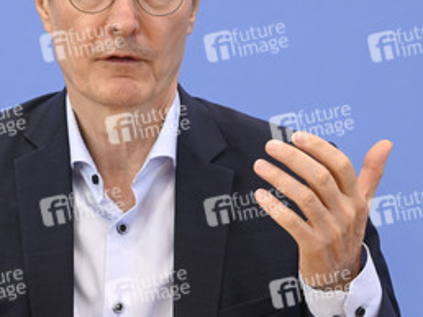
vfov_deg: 7.1
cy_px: 84
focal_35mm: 210
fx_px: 2564
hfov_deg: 9.4
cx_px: 104
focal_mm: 125
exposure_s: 1/500
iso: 3200
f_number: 5.6
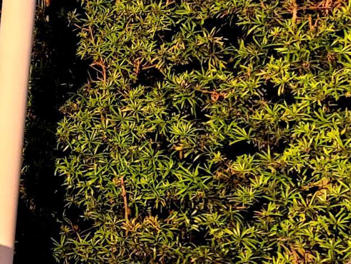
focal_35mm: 119
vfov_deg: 12.5
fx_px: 1207
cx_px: -412
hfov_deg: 13.4
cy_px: 107
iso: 800
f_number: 1.8
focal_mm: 7
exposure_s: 1/24
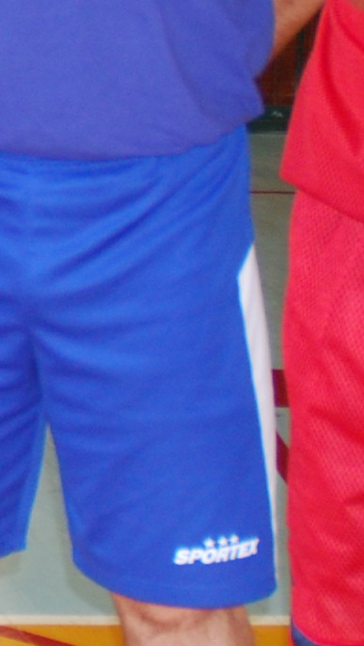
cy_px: -58
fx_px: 3342
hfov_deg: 5.6
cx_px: -918
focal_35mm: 195
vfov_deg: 10.9
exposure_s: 1/60
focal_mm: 22
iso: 360
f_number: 3.8
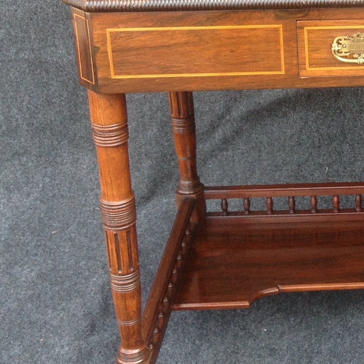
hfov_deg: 15.3
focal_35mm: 106
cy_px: 16
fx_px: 1261
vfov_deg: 16.2
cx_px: 535
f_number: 2.4
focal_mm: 4.28
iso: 80
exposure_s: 1/120
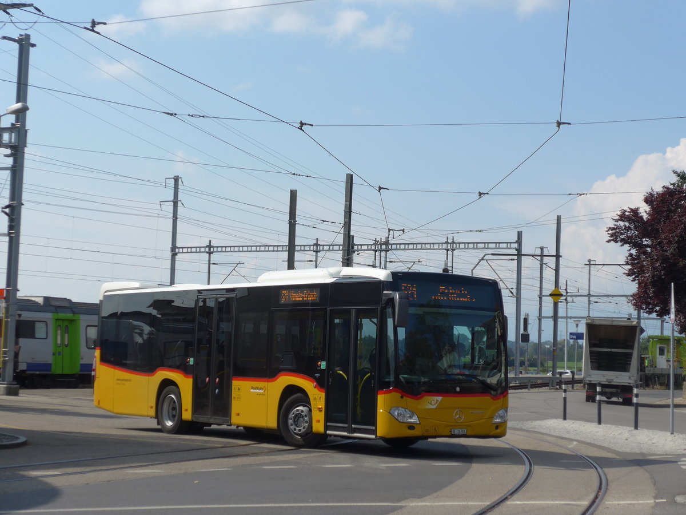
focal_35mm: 74
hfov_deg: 26.3
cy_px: 258
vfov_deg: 19.9
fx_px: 1466
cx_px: 343
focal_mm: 15
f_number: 4.2
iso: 80
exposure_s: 1/1000
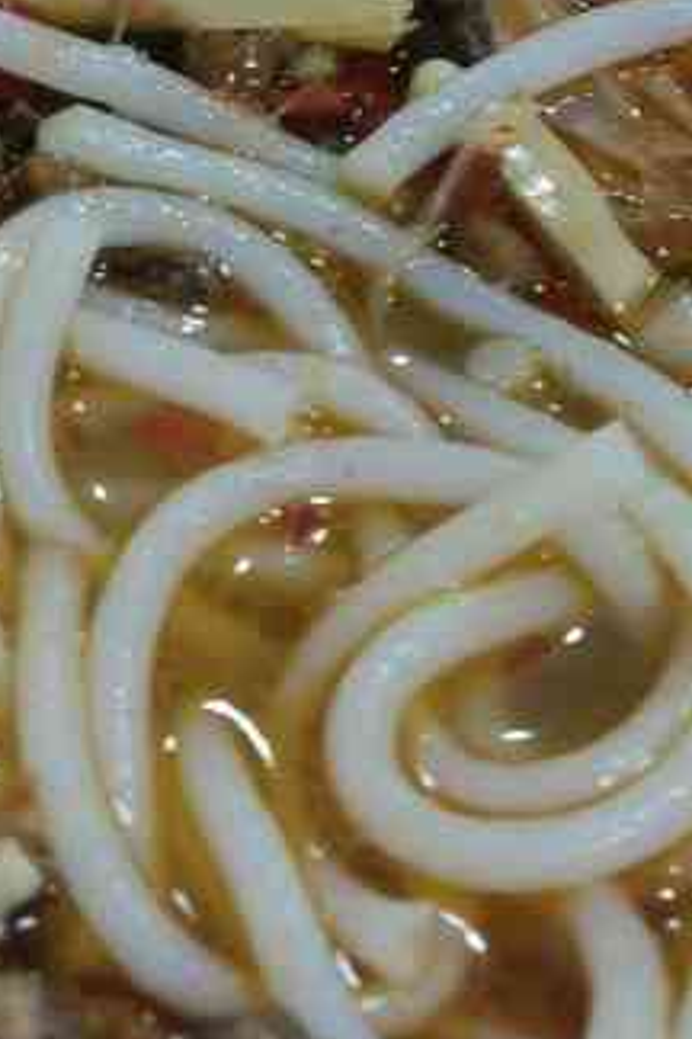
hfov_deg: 16.8
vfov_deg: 25.1
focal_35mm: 81
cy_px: 563
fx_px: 2335
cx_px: 432
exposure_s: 1/50
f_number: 1.8
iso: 160
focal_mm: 4.4
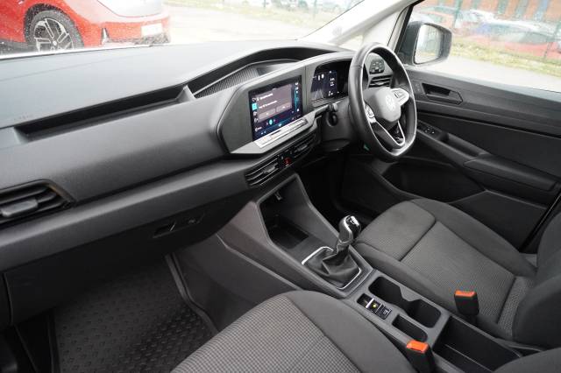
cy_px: 186
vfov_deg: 53.1
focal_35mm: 24
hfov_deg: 73.8
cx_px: 280
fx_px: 374
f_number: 3.5
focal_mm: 16
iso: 4000
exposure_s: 1/200
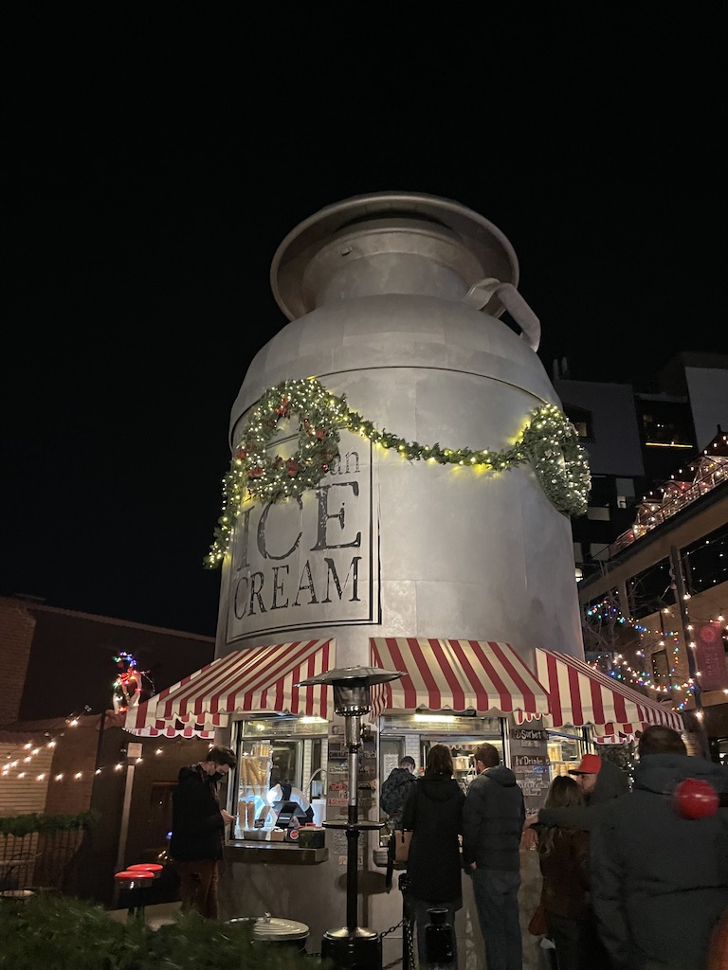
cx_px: 364
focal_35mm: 26
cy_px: 485
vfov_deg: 67.3
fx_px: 729
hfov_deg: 53.1
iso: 640
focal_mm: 4.2
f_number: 1.6
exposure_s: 1/30
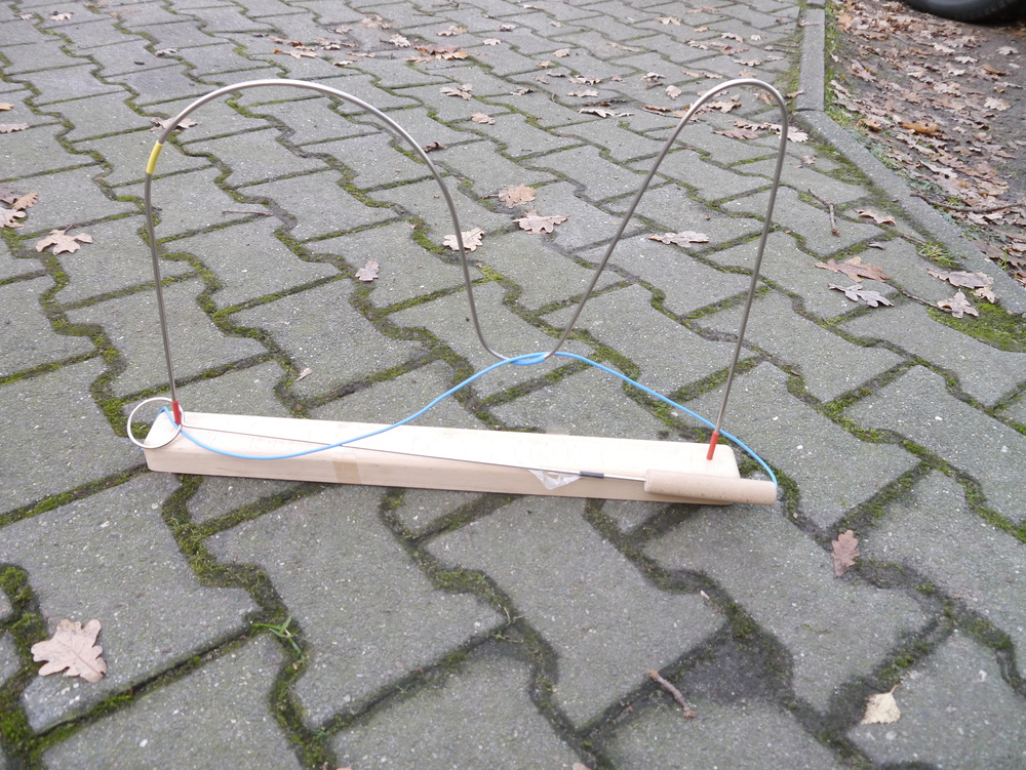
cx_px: 513
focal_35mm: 28
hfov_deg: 63.4
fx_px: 830
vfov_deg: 49.8
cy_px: 385
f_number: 5.6
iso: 800
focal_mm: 14
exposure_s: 1/40
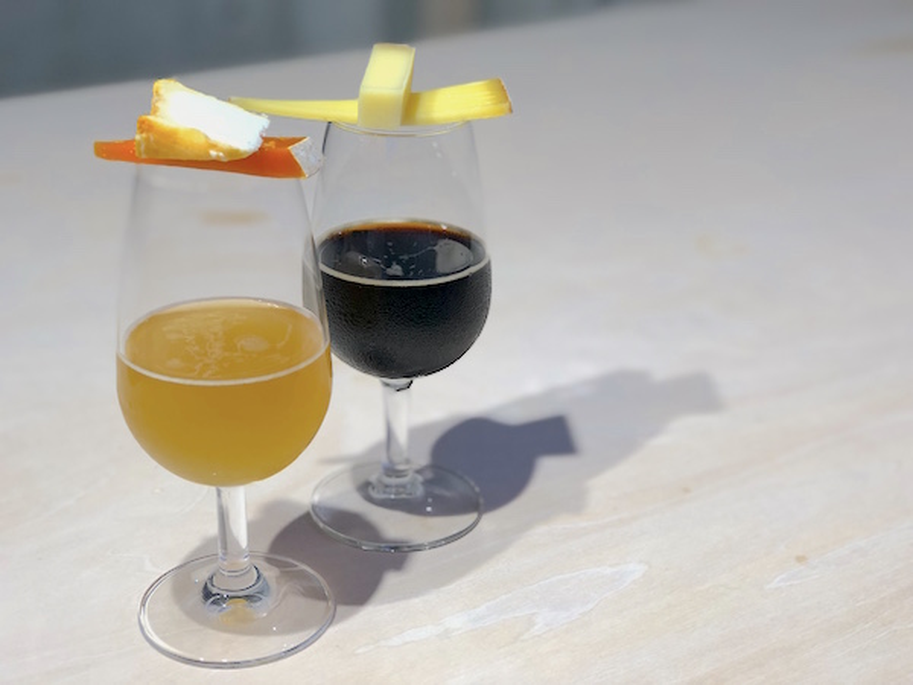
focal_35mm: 57
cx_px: 456
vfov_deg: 25.7
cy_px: 342
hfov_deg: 33.8
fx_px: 1503
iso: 40
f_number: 2.8
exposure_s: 1/50
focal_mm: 6.6
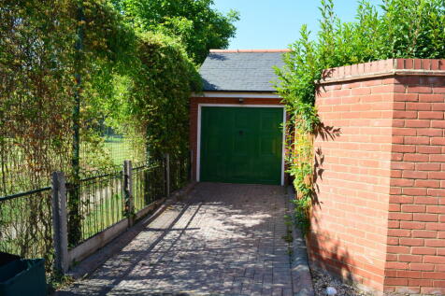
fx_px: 334
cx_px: 222
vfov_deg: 47.9
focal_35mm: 27
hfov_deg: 67.4
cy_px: 148
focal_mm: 18
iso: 200
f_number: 10
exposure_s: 1/80
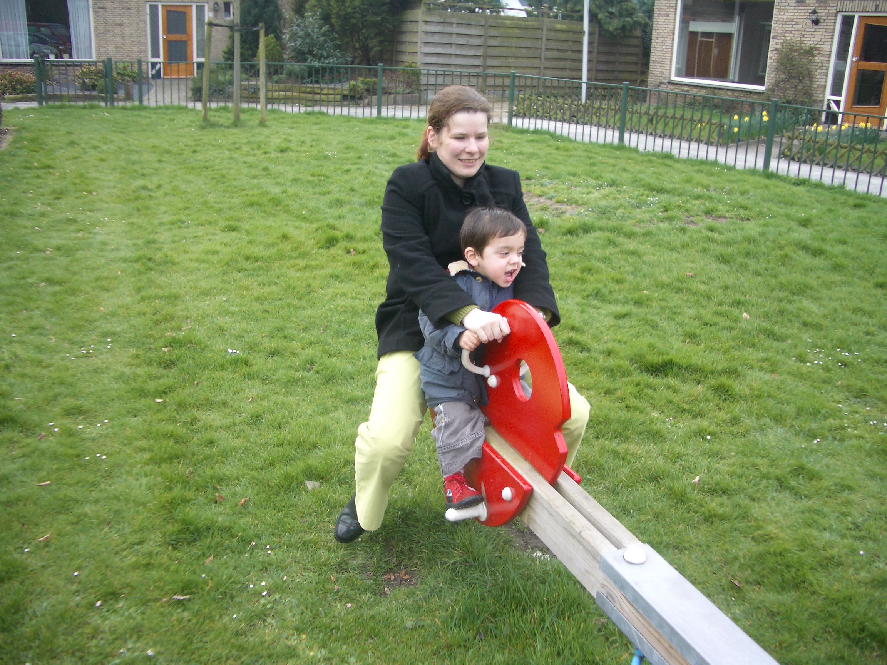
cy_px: 332
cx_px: 444
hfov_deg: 52.6
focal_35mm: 35
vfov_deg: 40.7
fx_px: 897
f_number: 2.6
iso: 50
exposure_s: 1/160
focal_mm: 5.8
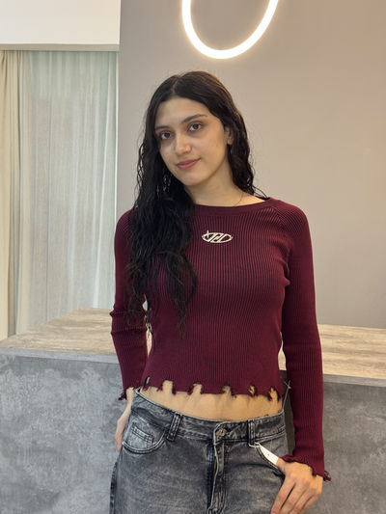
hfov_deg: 30.3
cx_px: 193
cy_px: 257
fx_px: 713
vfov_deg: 39.6
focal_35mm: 48
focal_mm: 6.76
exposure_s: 1/50
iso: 64
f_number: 1.78
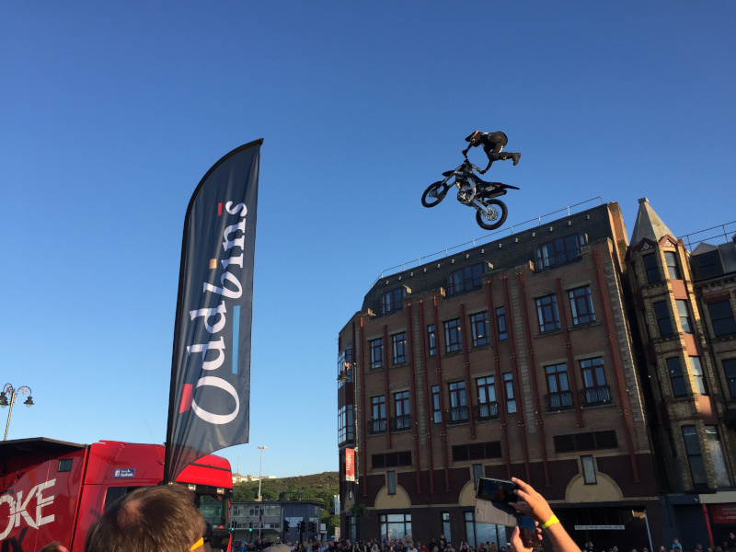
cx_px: 368
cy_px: 276
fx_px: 617
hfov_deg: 61.7
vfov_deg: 48.2
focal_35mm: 29
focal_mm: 4.15
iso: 32
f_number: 2.2
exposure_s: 1/879
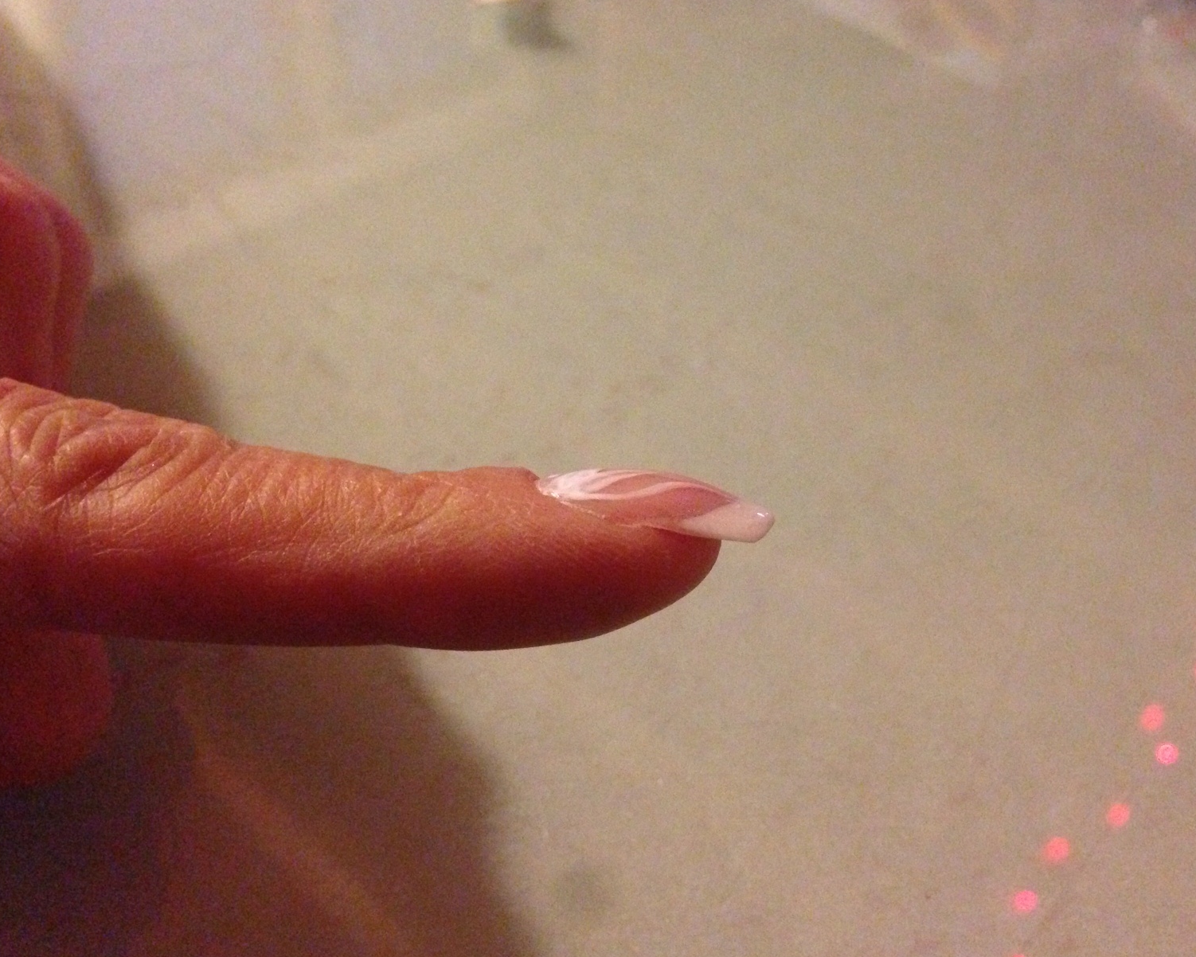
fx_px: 1239
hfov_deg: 51.5
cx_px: 630
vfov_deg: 42.2
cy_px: 479
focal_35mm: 35
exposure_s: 1/15
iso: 800
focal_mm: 4.13
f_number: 2.4
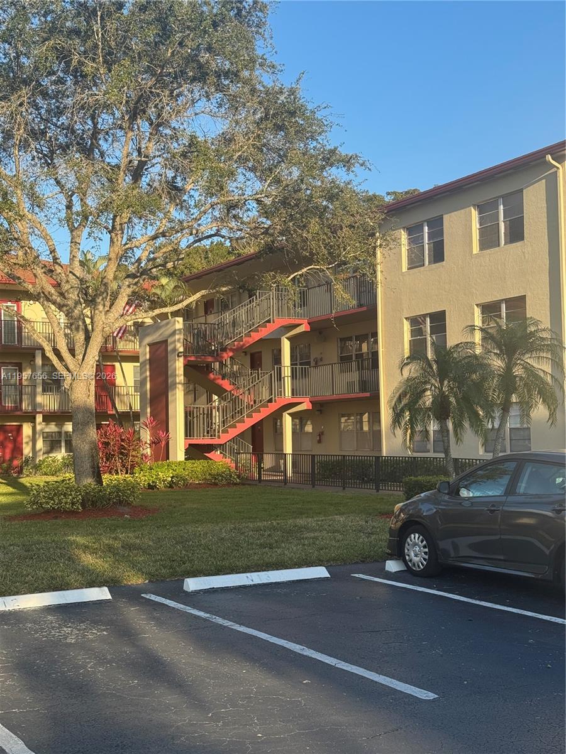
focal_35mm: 48
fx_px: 1046
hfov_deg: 30.3
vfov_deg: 39.7
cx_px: 283
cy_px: 377
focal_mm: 6.76
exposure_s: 1/1923
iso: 64
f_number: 1.78
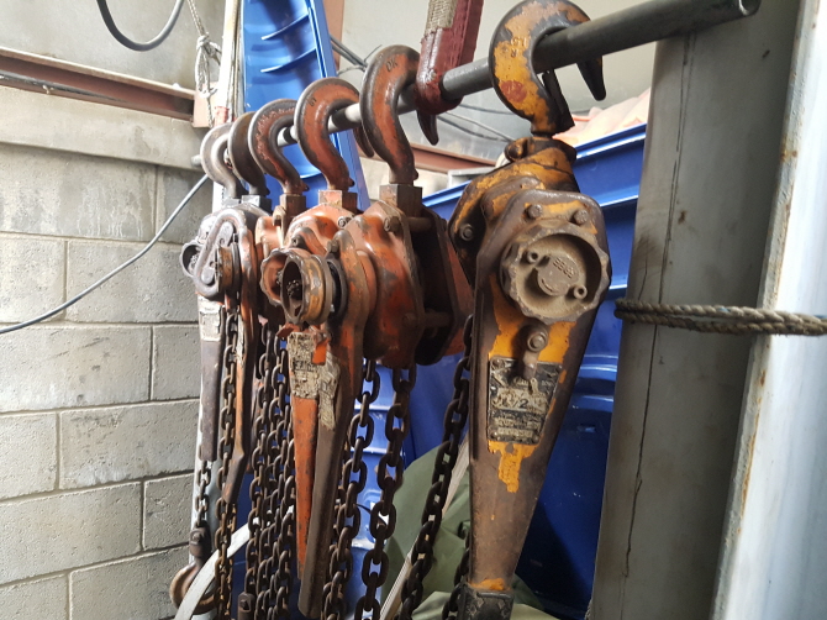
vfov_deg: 53.0
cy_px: 310
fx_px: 621
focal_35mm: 26
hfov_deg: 67.3
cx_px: 414
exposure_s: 1/24
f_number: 1.7
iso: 200
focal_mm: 4.2
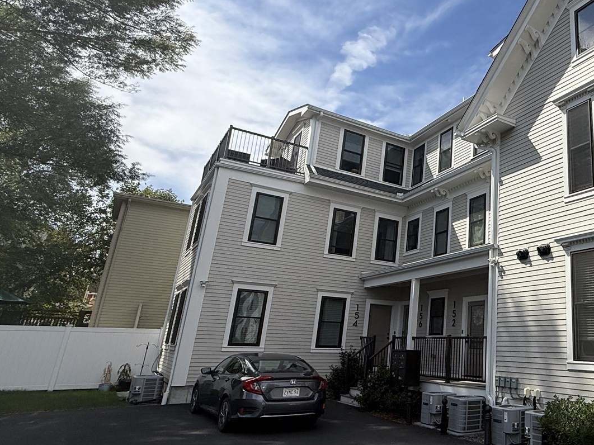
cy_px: 203
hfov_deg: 58.8
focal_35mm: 27
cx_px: 498
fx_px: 463
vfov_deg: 51.3
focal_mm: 2.22
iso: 50
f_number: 2.2
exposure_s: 1/2976
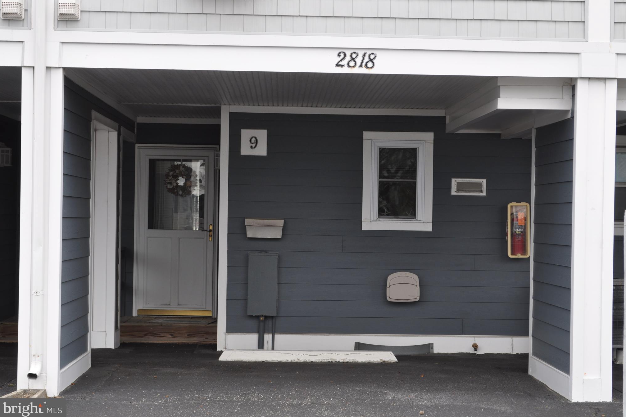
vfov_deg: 19.5
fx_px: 1217
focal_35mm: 70
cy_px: 209
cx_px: 316
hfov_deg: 28.8
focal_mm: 46
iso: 200
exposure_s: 1/250
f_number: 8
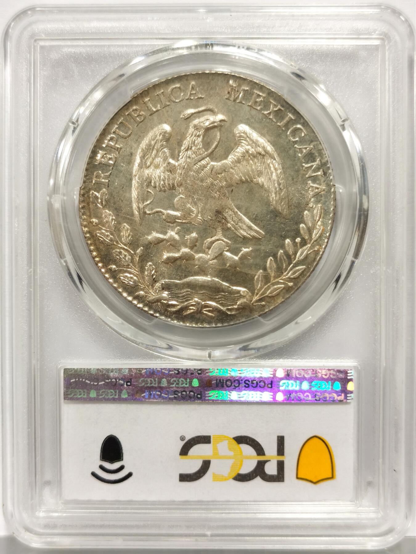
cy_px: 277
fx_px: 865
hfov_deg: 27.0
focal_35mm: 54
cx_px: 208
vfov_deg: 35.5
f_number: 16
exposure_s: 1/100
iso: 125
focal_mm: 5.56
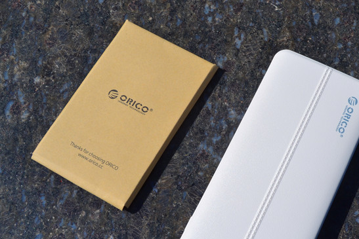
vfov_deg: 23.7
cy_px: 160
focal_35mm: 57
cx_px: 252
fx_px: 569
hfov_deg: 34.6
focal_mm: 26
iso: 100
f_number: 9
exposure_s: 1/320
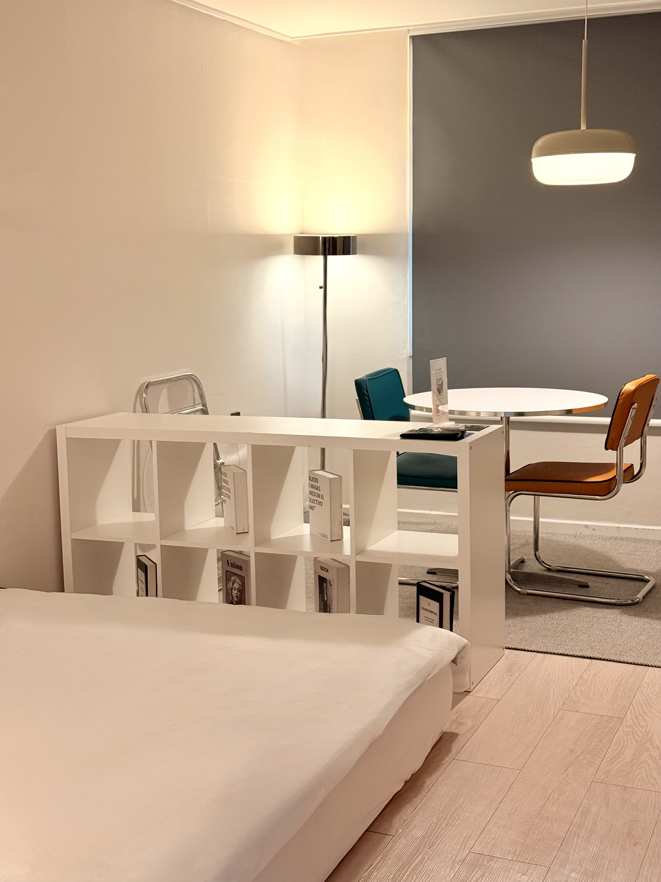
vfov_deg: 39.7
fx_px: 1222
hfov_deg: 30.3
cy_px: 441
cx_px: 330
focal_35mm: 48
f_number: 1.78
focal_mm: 6.76
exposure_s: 1/120
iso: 200
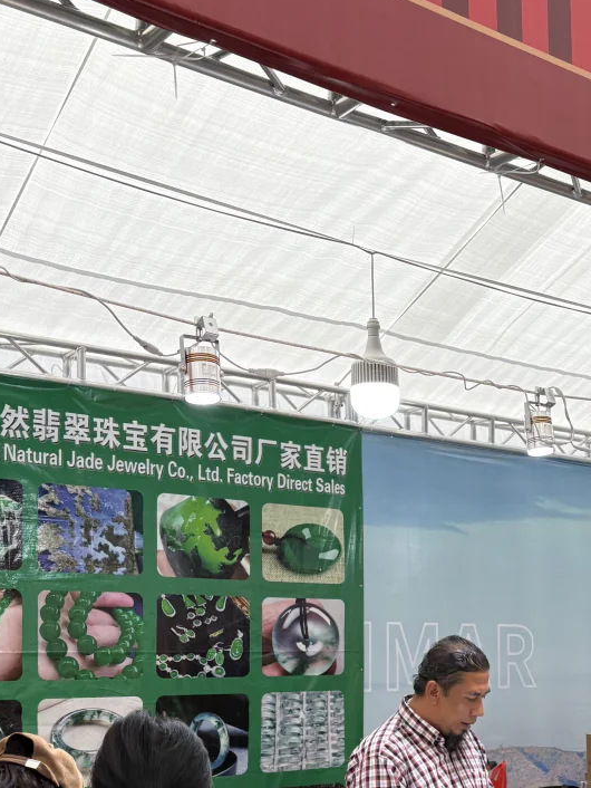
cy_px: 592
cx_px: 533
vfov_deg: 35.4
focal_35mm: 53
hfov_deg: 26.6
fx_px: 1206
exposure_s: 1/341
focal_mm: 5.96
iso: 50
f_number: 1.6
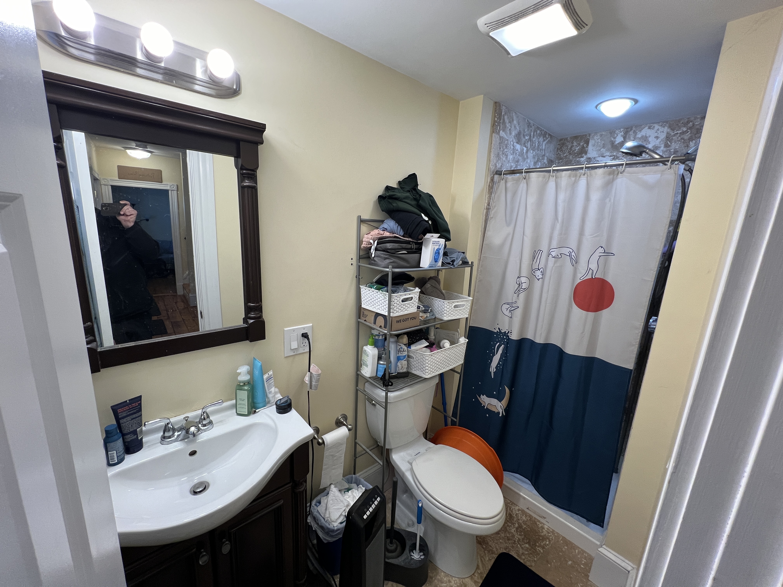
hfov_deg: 106.2
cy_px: 294
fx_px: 294
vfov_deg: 89.9
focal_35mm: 13
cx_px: 392
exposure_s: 1/120
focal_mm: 1.57
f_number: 1.8
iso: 125
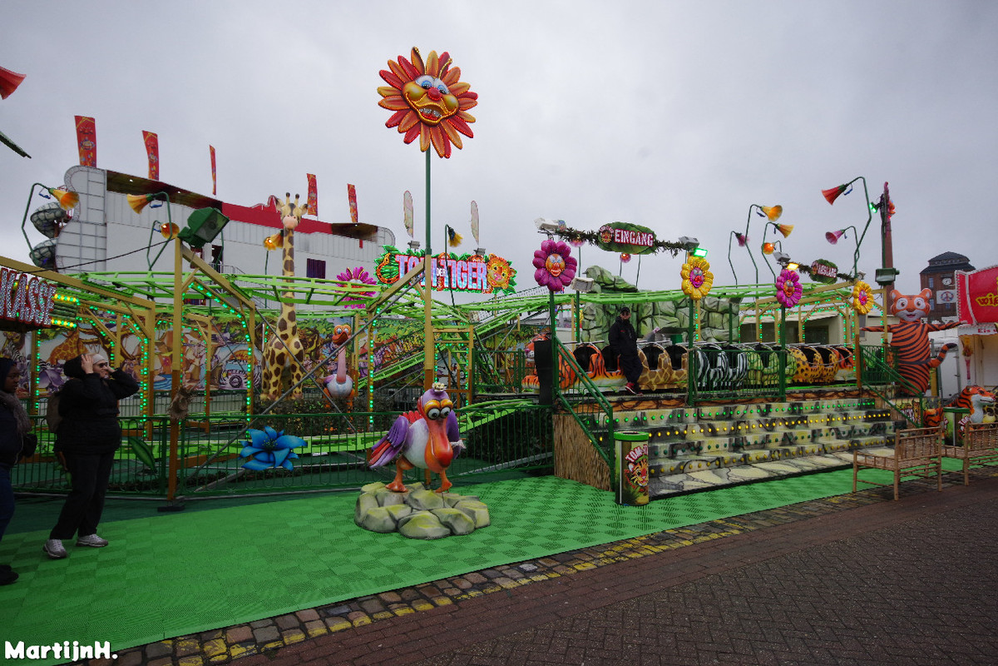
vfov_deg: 59.5
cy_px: 333
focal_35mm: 21
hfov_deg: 81.2
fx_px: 582
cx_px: 499
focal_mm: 14
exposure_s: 1/400
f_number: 10
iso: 800
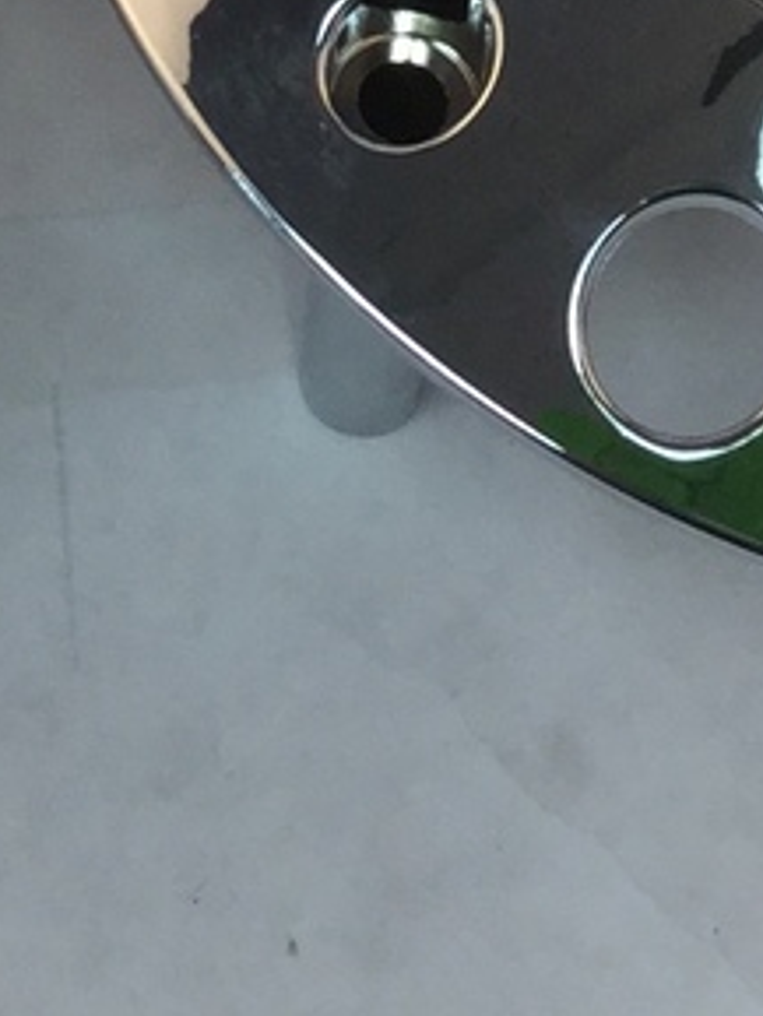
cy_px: -1039
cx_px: -25
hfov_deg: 8.1
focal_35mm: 183
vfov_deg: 10.0
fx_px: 5374
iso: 40
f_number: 2.4
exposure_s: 1/30
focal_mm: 3.3
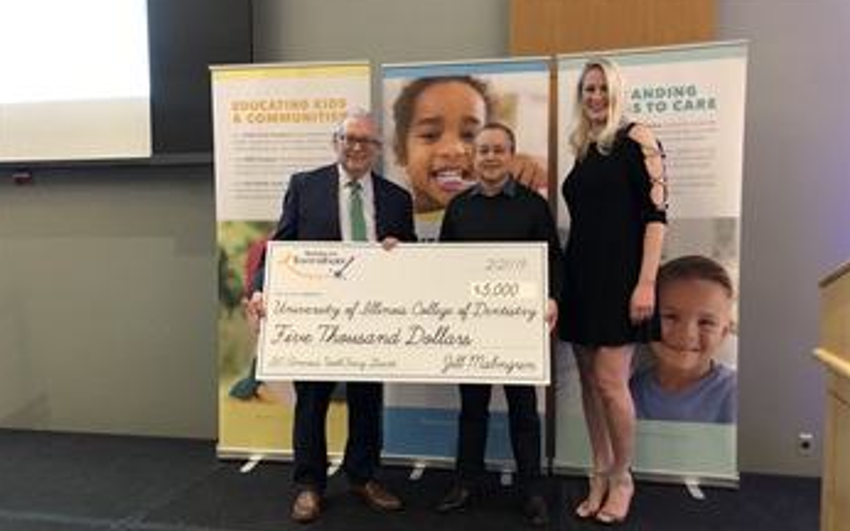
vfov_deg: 41.7
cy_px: 307
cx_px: 423
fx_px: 695
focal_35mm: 30
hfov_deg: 62.9
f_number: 1.8
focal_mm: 3.99
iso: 100
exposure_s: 1/5
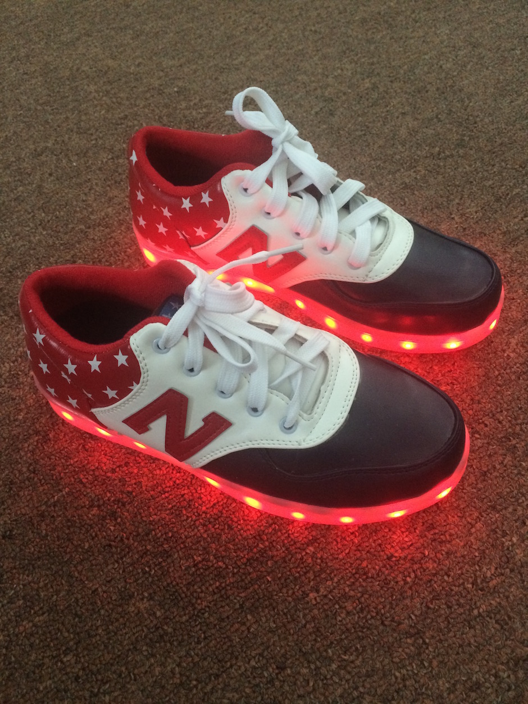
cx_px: 264
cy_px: 352
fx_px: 590
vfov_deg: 61.7
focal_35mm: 29
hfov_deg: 48.2
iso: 250
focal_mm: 4.15
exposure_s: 1/30
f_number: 2.2
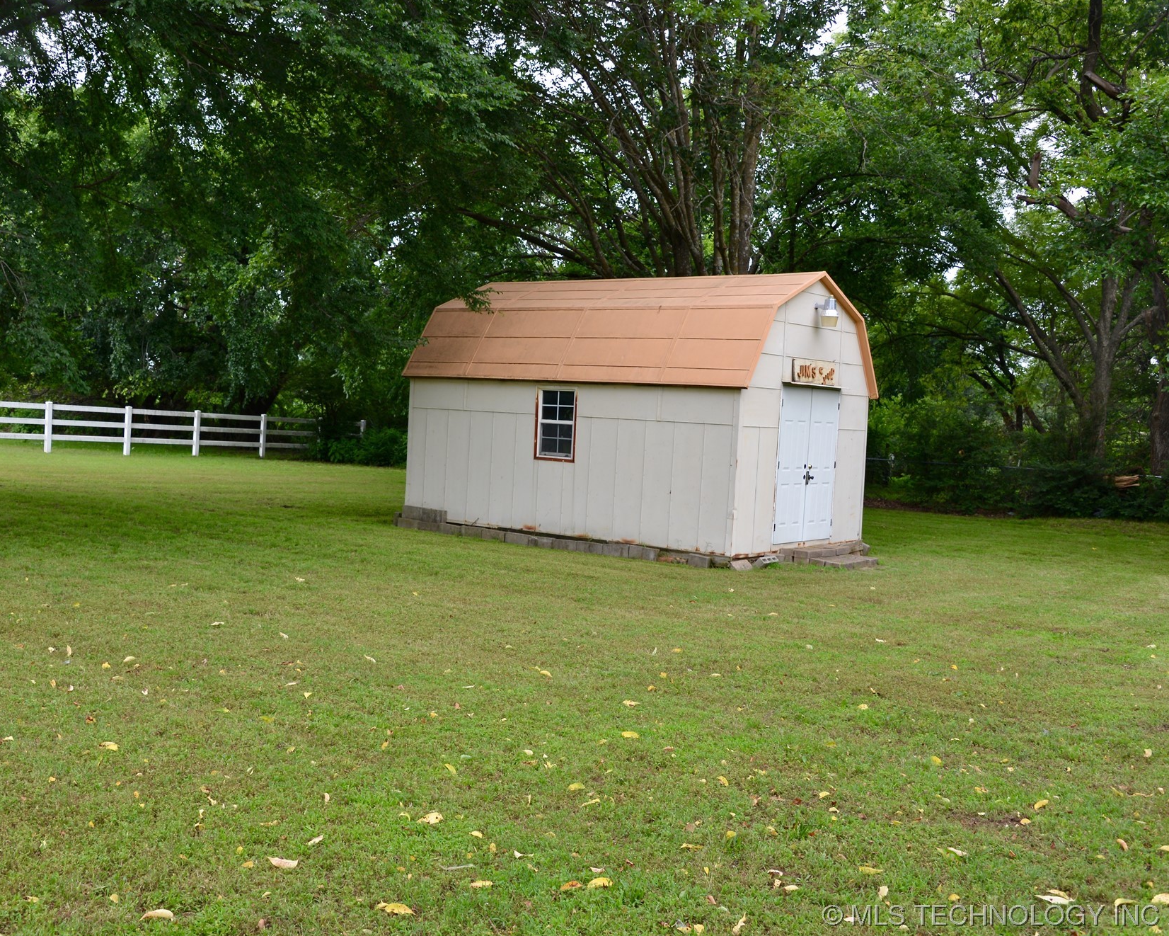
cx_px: 513
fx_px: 1280
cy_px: 462
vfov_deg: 40.1
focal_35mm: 37
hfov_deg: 49.0
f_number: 7.1
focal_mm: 32
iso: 320
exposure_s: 1/200
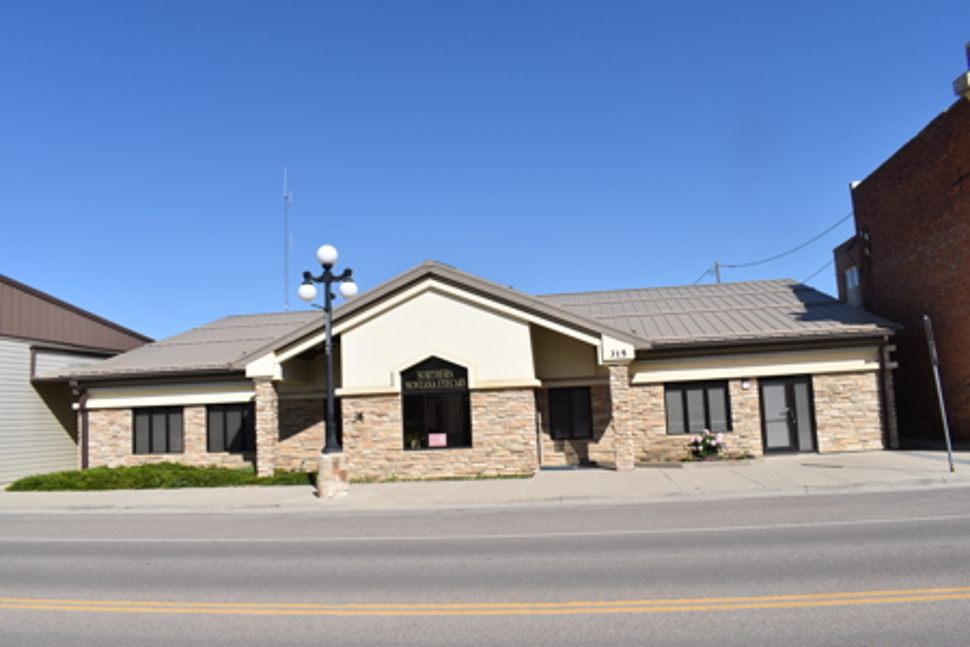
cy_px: 324
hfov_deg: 67.4
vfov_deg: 47.9
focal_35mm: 27
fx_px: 727
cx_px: 485
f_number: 11
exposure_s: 1/500
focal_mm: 18
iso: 200
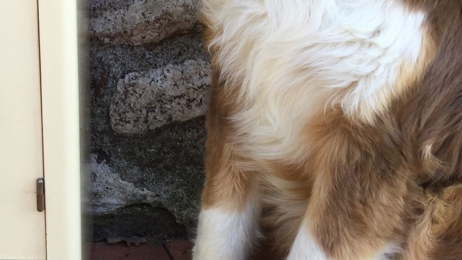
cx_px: 98
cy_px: 26
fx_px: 1053
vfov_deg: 13.9
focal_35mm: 86
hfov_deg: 24.4
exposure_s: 1/110
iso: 25
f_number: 2.4
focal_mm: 3.3
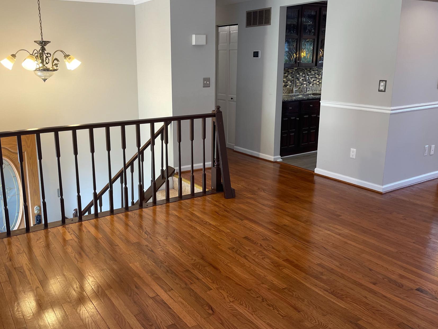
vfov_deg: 45.4
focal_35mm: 31
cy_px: 152
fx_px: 392
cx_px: 174
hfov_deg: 57.9
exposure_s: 1/120
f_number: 1.6
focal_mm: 5.1
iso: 100
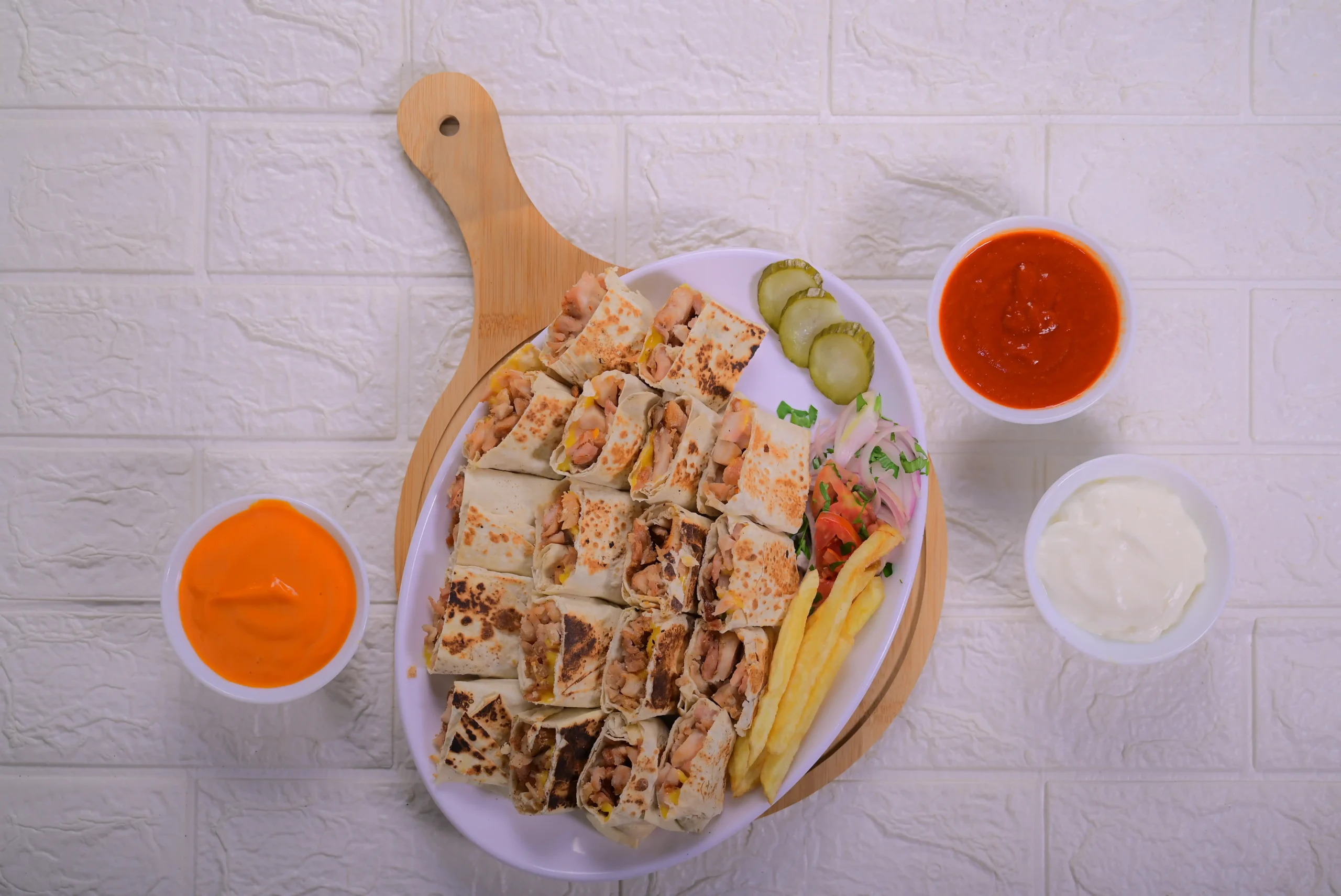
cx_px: 670
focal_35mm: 45
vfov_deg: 29.9
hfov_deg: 43.6
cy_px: 448
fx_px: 1677
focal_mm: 45
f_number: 4
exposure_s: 1/200
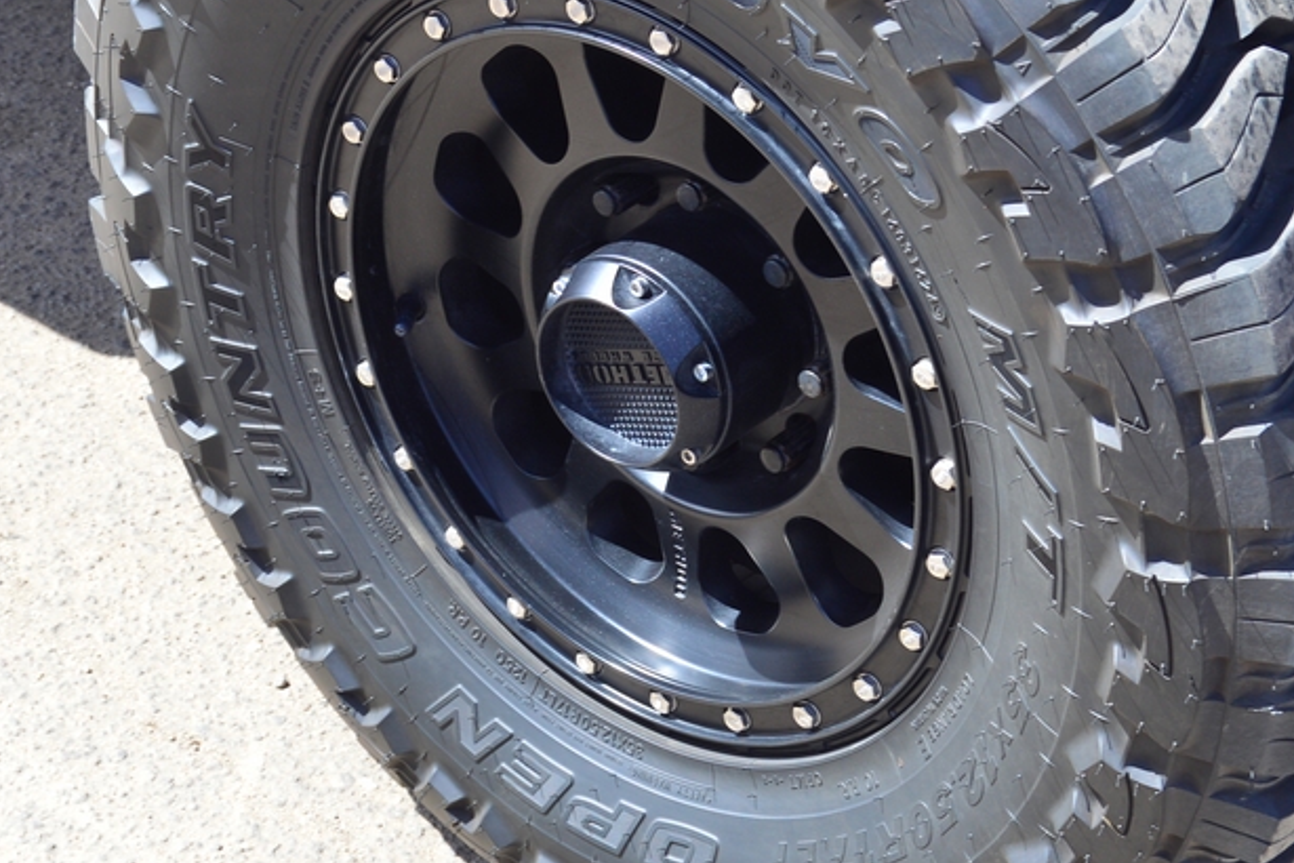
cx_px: 655
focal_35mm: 88
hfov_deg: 23.1
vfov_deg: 15.5
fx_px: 3163
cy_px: 286
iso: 100
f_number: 7.1
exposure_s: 1/100
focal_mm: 30
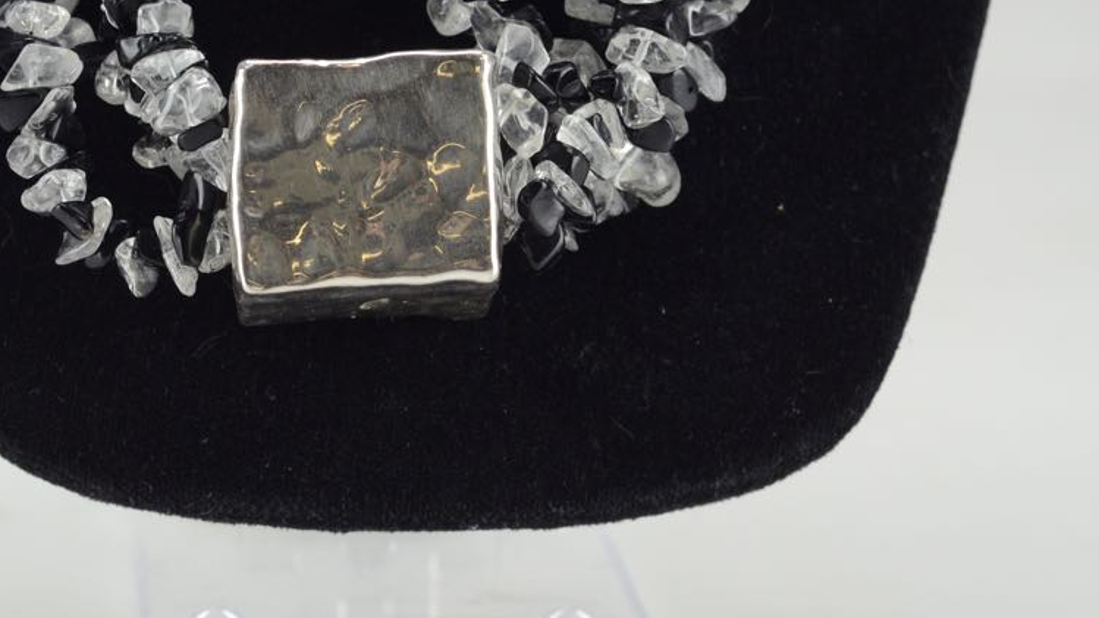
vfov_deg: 9.0
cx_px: 362
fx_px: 3904
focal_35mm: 134
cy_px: 125
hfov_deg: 16.0
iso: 640
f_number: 5
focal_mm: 50
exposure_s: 1/125
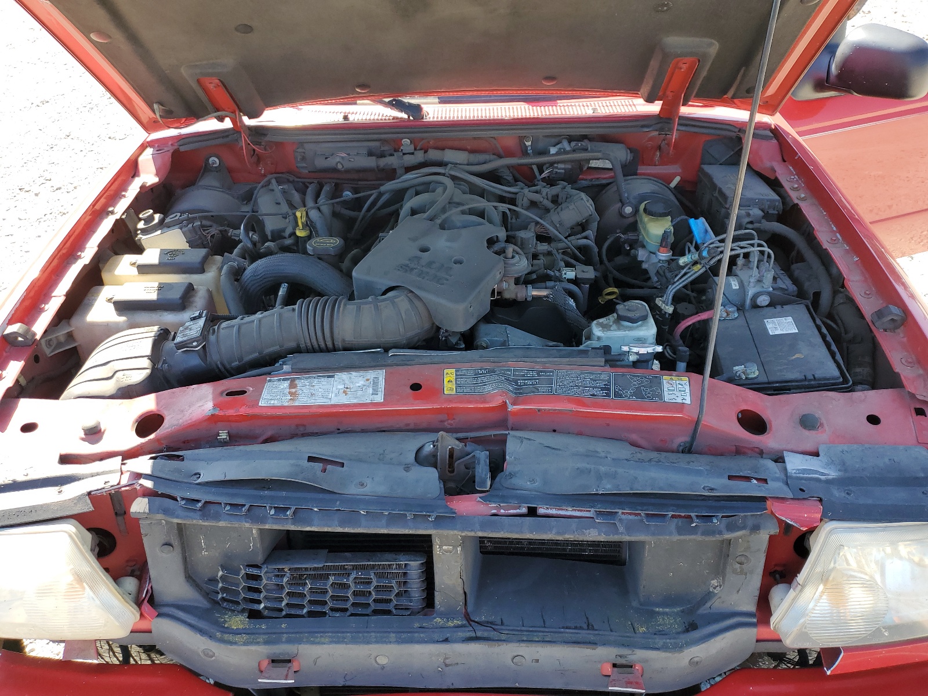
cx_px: 464
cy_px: 348
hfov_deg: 67.3
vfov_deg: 53.1
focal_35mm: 26
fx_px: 697
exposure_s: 1/370
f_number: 1.5
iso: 50
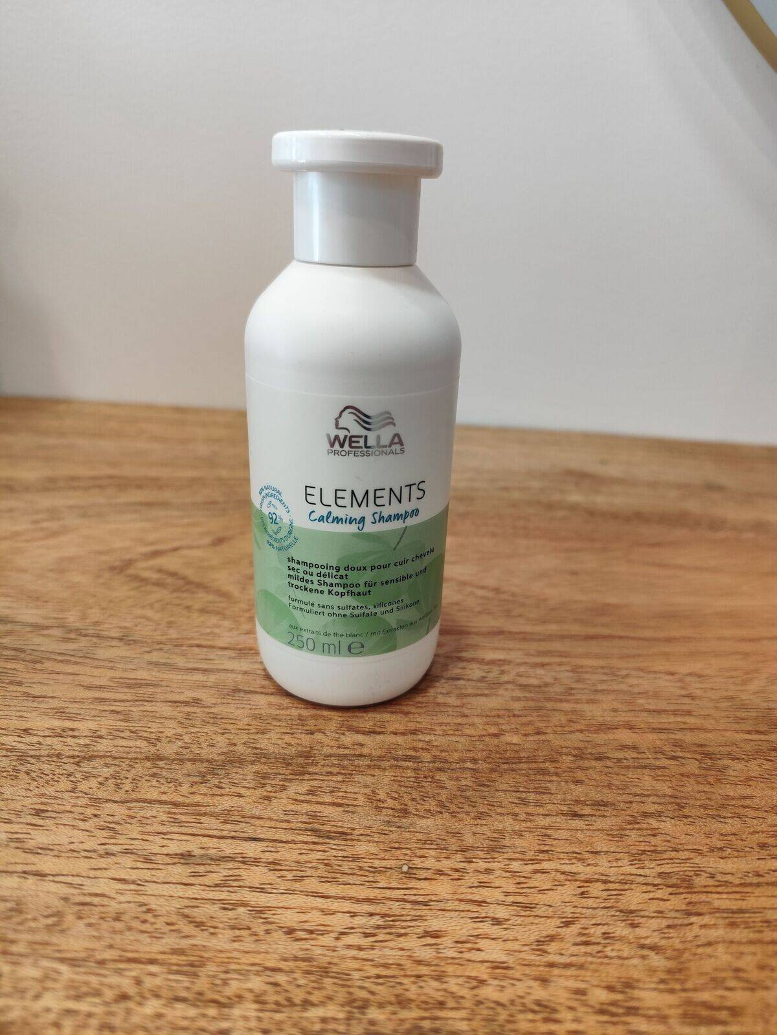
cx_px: 388
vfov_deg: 73.9
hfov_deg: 58.9
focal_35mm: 23
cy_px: 518
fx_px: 688
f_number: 1.65
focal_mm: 6.19
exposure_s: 1/100
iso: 320
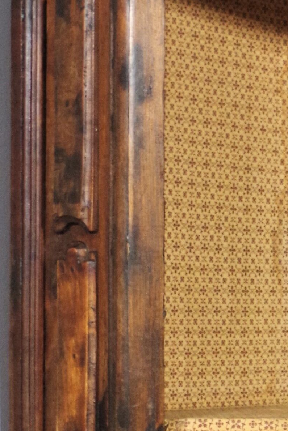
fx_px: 1823
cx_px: 553
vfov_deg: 13.5
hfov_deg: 8.6
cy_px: 315
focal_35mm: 152
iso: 800
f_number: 4
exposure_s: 1/60
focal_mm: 21.25
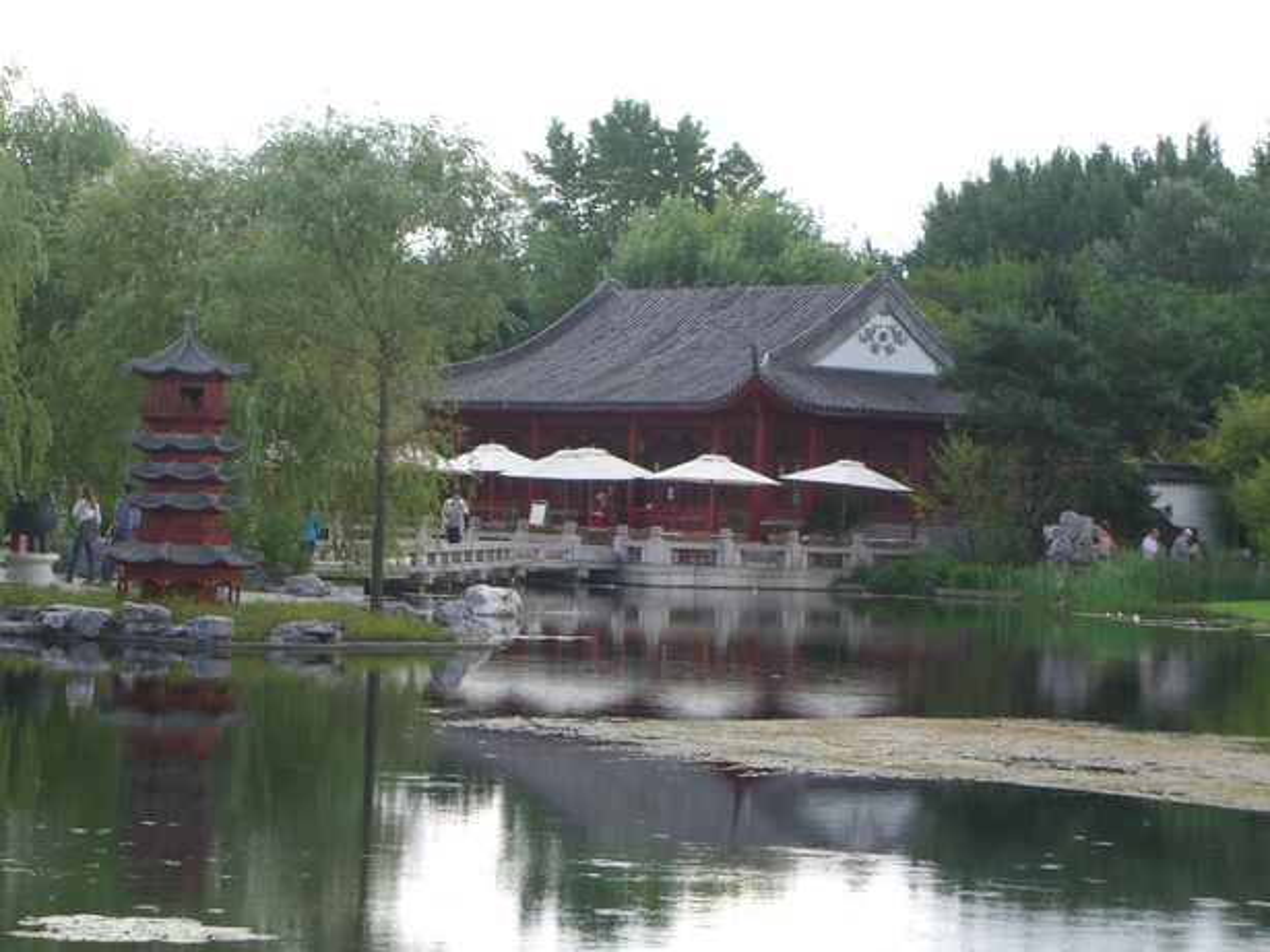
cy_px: 476
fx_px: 4182
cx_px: 635
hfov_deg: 17.3
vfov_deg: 13.0
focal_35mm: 114
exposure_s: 1/125
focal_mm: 23.7
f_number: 5.1
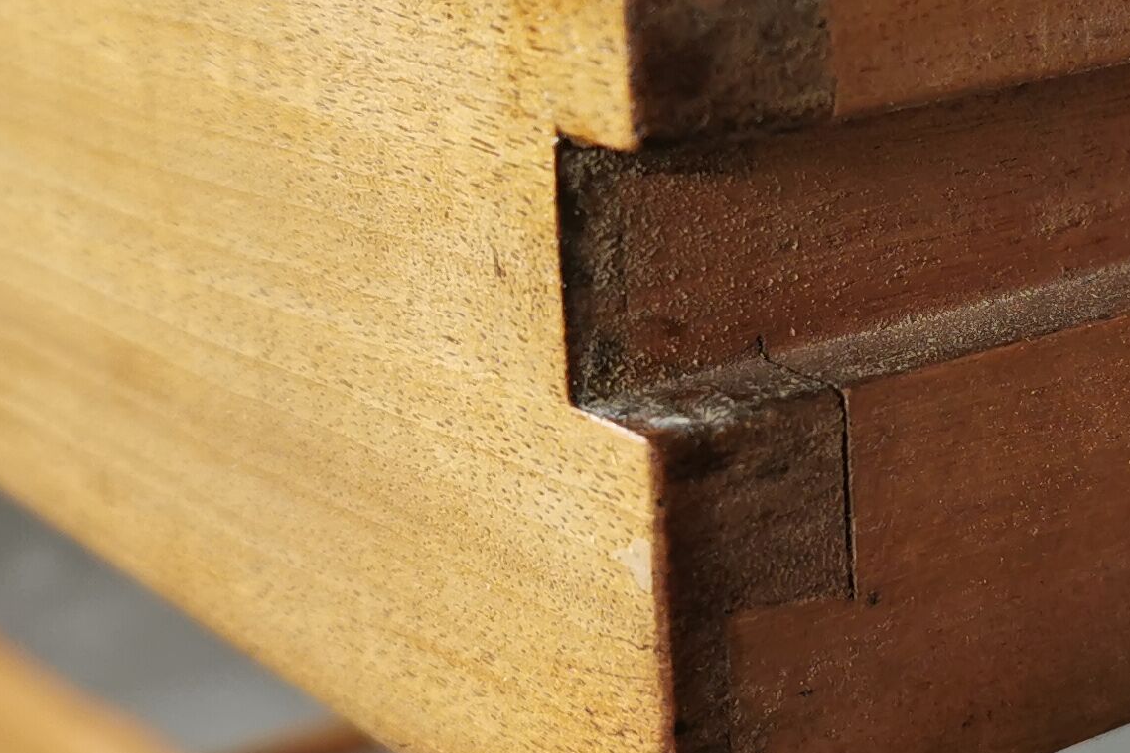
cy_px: 196
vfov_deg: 15.1
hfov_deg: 22.2
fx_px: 2825
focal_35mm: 90
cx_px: 946
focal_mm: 5.56
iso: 64
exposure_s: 1/100
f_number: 1.6
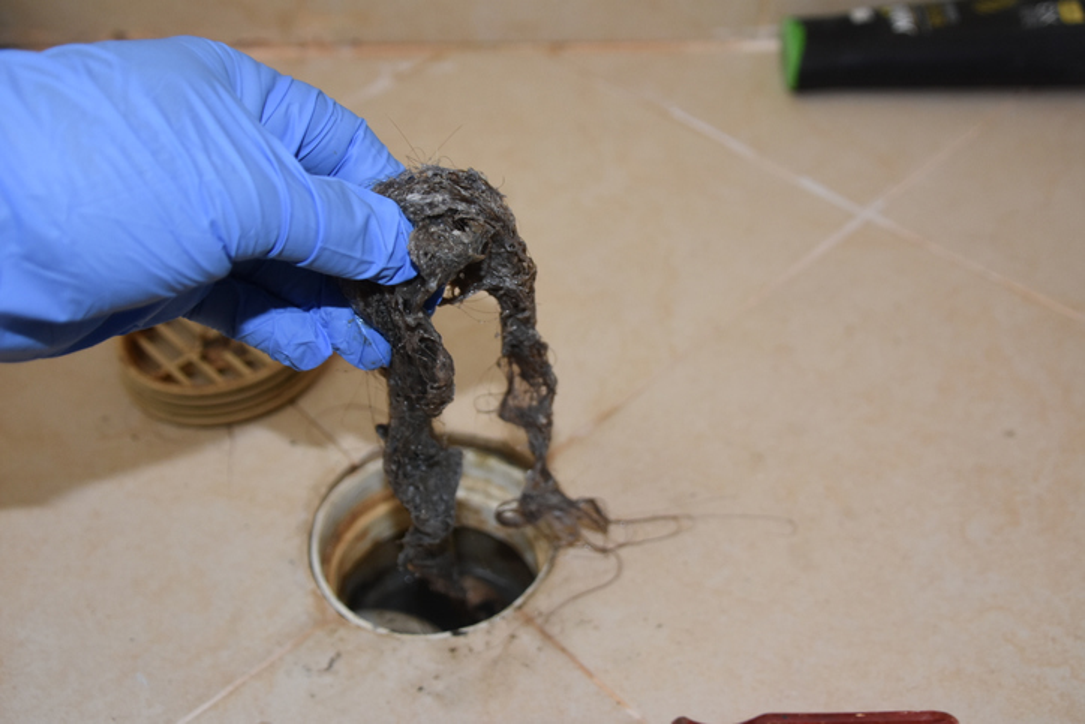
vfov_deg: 36.9
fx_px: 1085
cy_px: 362
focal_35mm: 36
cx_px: 542
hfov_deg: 53.1
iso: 1000
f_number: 3.8
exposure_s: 1/60
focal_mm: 24
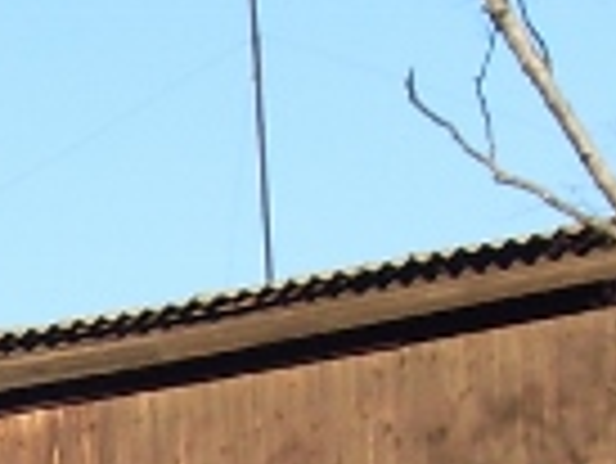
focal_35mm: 250
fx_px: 4453
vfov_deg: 5.7
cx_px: -362
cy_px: 1203
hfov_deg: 7.7
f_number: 7
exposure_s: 1/90
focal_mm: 6.3
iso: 80
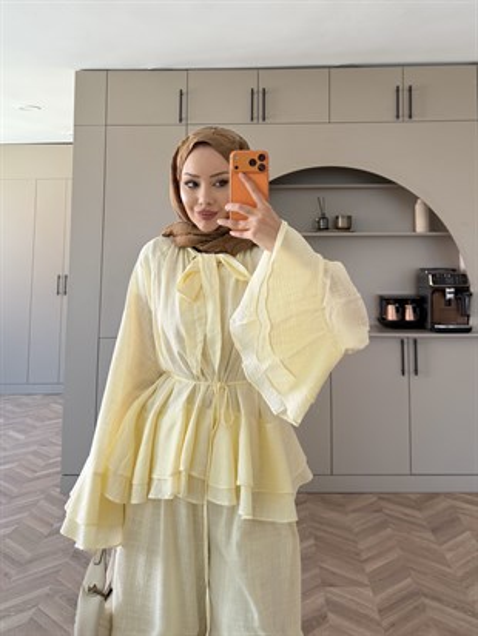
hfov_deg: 56.8
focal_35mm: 24
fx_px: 442
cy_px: 318
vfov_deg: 71.6
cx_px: 239
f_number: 1.78
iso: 100
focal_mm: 6.76
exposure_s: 1/121
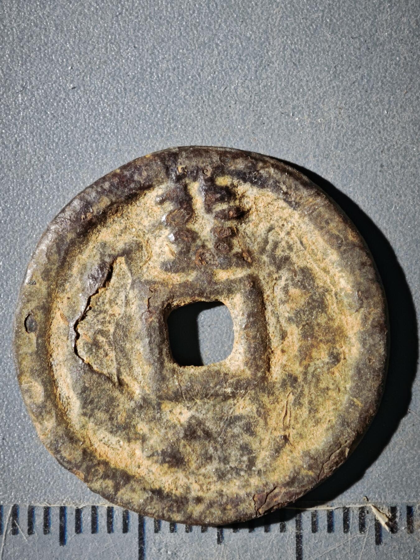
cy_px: 280
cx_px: 210
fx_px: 1731
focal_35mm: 107
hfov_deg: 13.8
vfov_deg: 18.4
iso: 160
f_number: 2
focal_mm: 9
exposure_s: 1/100
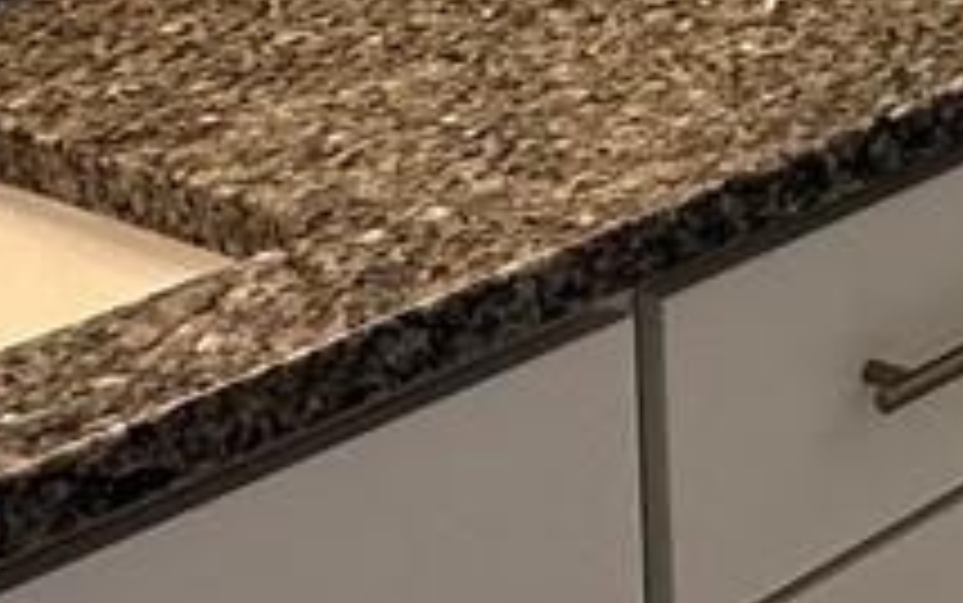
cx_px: 1732
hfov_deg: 15.9
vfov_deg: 10.2
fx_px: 2915
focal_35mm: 111
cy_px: -864
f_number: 2.2
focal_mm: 2.22
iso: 64
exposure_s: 1/120
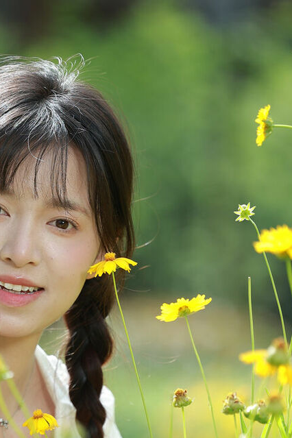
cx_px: 12
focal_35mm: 434
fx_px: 5280
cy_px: 353
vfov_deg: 4.7
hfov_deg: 3.2
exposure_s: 1/500
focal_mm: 177
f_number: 2.8
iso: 100
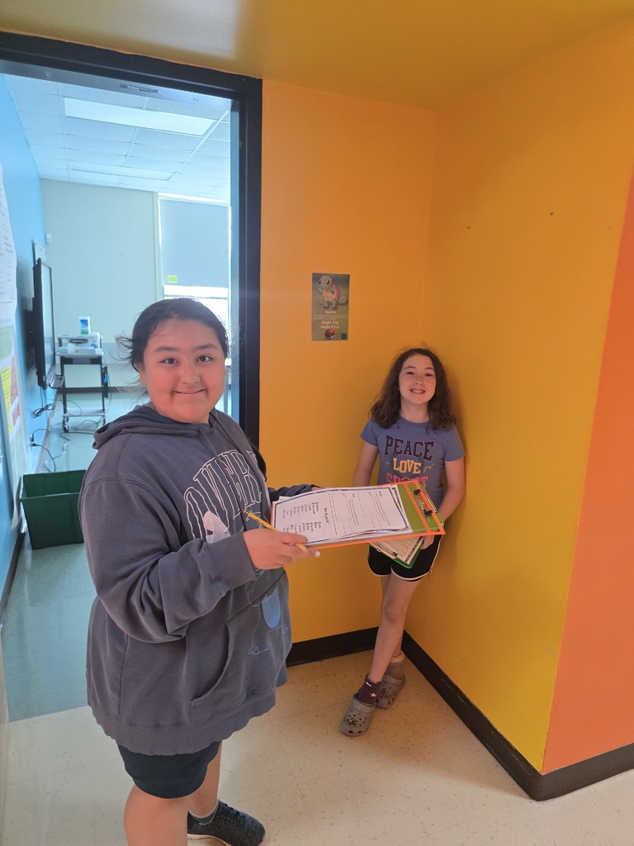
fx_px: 562
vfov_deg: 73.9
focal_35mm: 23
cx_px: 317
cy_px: 423
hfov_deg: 58.9
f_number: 1.7
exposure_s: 1/120
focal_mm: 6.3
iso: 800
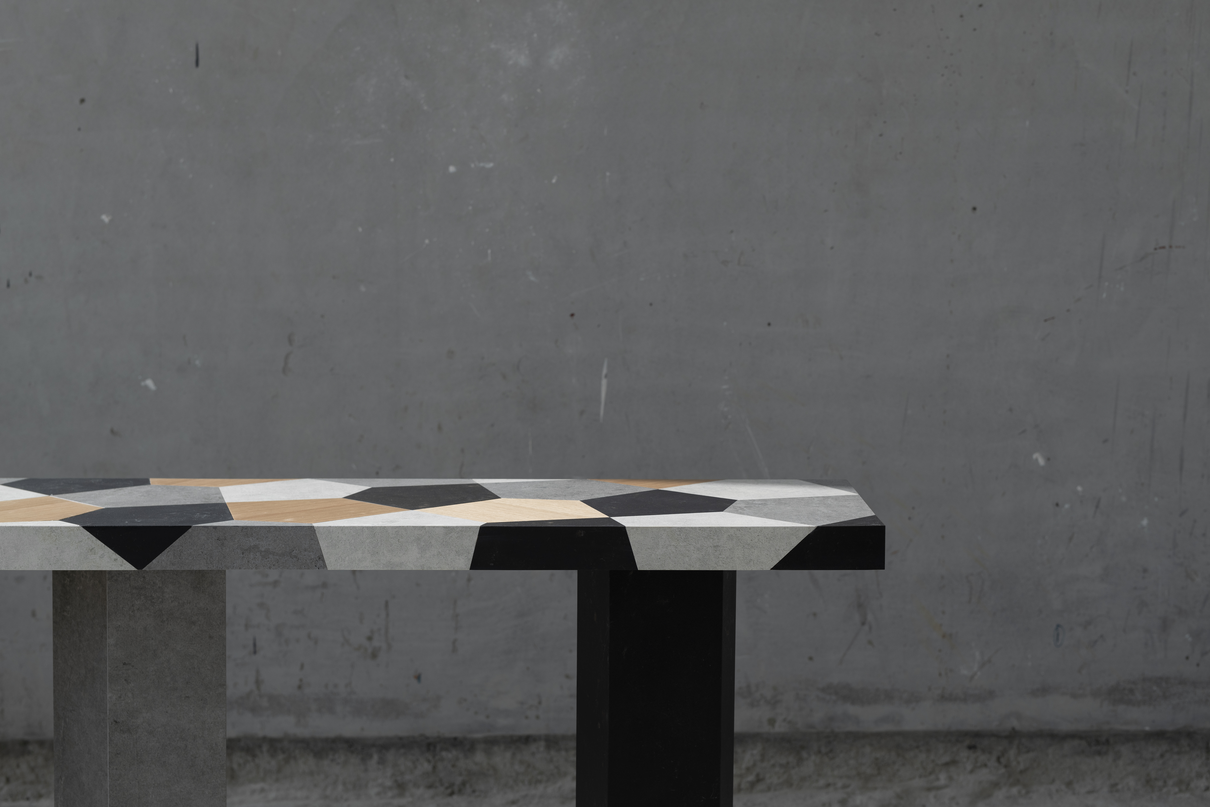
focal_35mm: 50
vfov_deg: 27.0
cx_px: 605
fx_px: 1680
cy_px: 404
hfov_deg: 39.6
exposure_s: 1/320
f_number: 6.3
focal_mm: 50
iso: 100
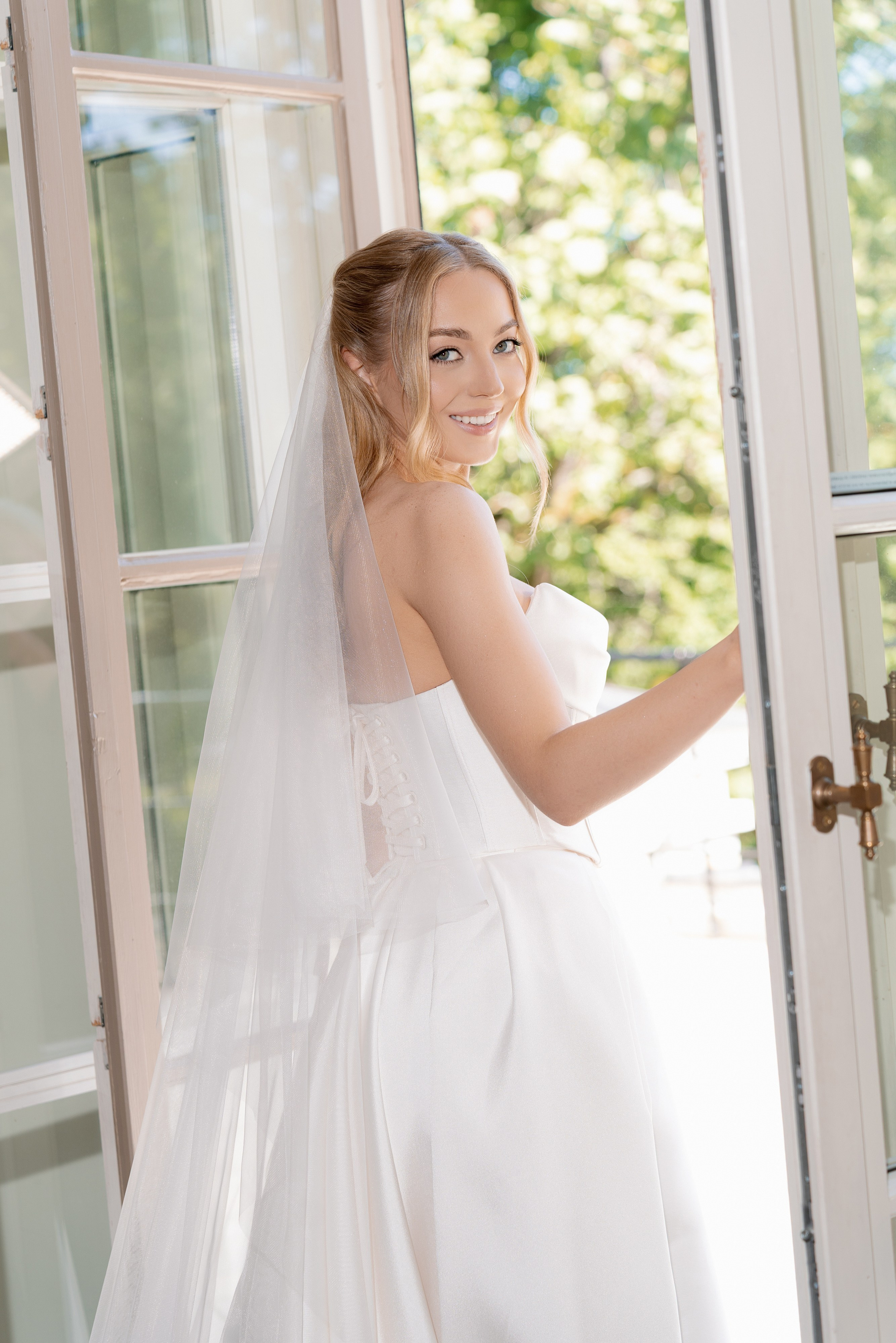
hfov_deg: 18.2
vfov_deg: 27.0
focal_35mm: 75
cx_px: 448
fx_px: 2800
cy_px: 672
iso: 125
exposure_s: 1/125
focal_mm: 75
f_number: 4
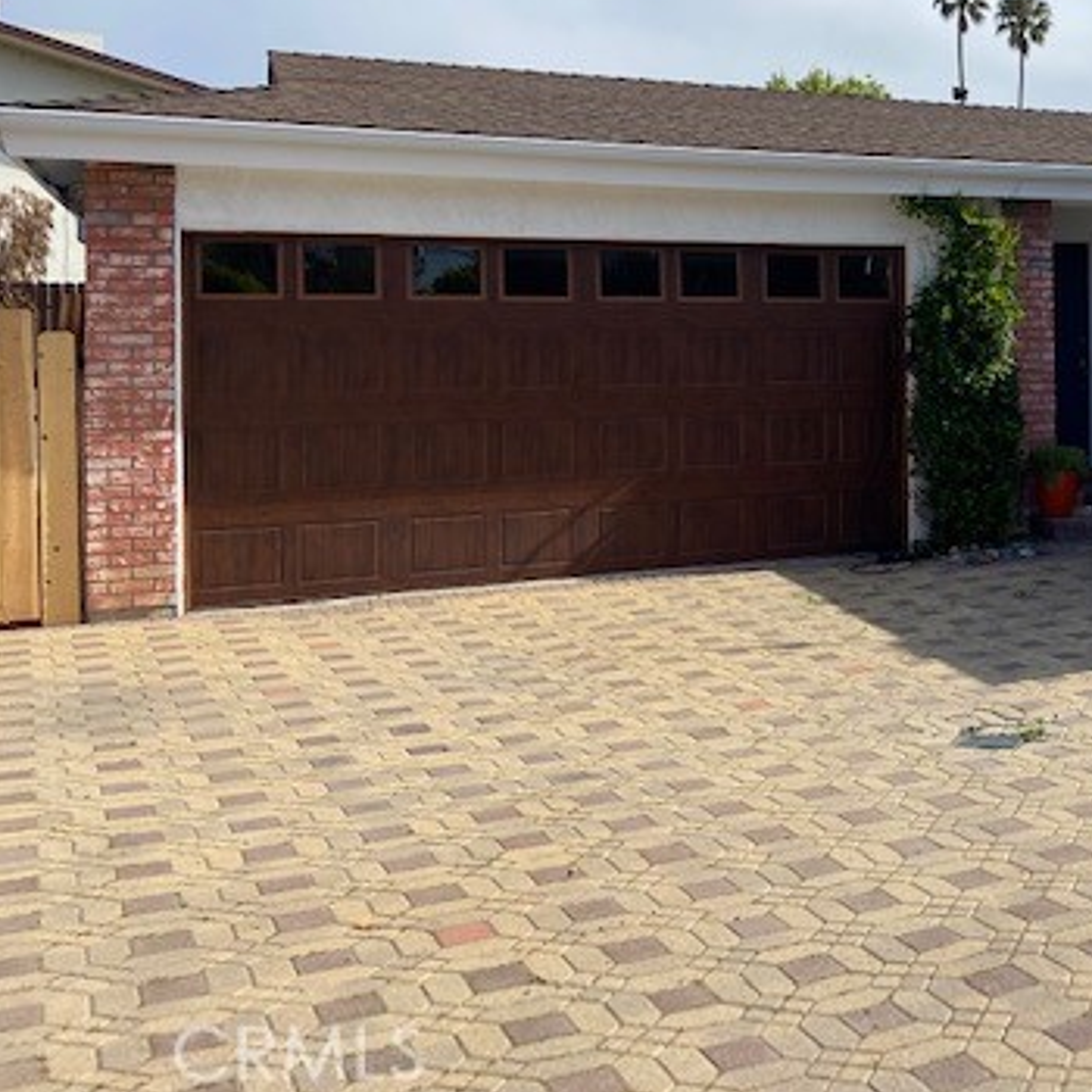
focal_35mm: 42
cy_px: 349
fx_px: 1499
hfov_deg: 37.4
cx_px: 986
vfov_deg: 39.5
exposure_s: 1/3846
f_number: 1.8
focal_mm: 4.25
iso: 32
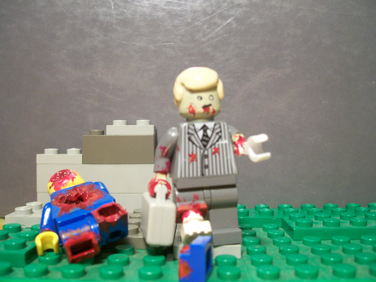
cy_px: 141
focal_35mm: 35
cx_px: 188
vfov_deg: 40.7
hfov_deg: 52.6
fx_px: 380
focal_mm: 5.8
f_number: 2.8
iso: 160
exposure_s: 1/11.6
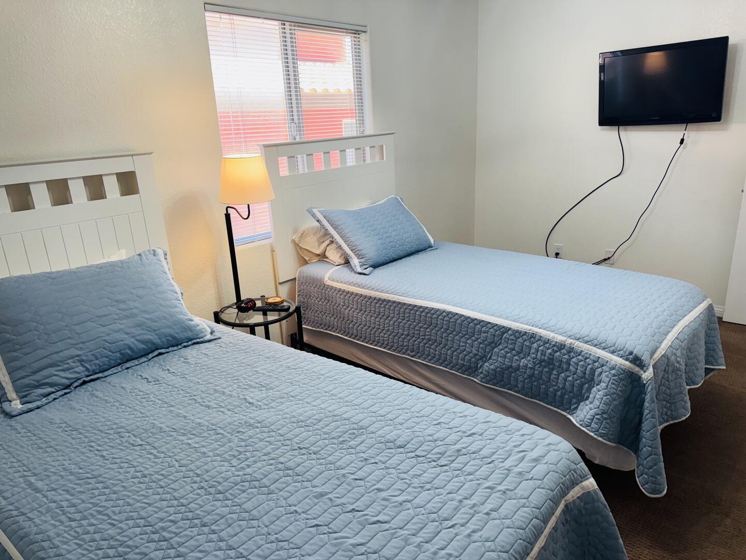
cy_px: 280
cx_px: 373
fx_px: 517
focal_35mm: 24
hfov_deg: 71.6
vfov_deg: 56.8
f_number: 1.78
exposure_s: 1/120
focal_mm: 6.76
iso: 125
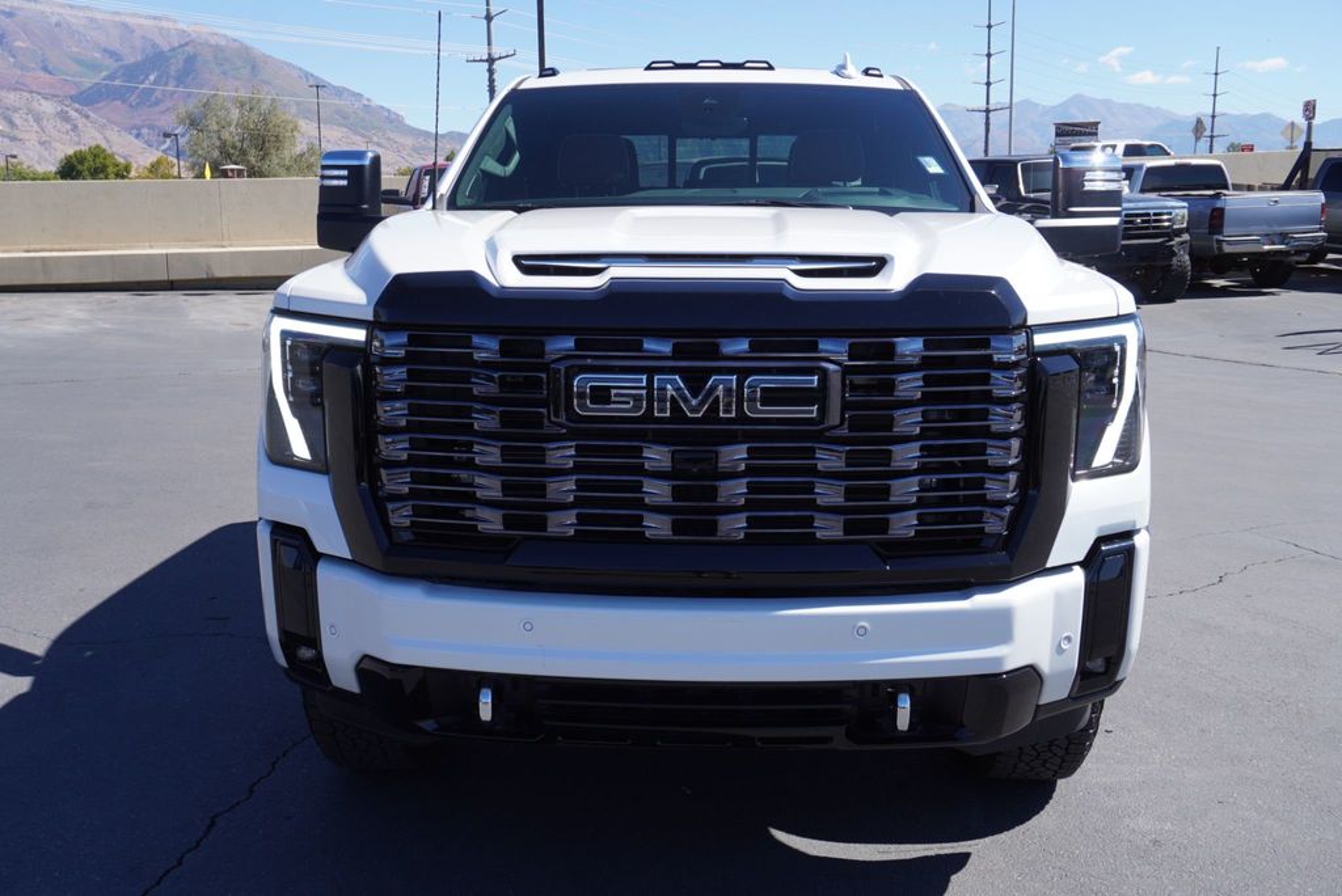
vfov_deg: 38.4
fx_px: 1287
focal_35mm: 34
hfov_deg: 55.1
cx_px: 671
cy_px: 448
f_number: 8
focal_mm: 23
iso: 100
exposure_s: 1/200
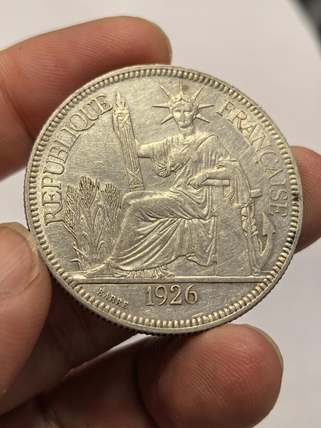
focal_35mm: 54
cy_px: 214
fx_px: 668
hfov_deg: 27.0
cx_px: 160
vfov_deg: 35.5
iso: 160
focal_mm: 6.98
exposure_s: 1/100
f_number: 2
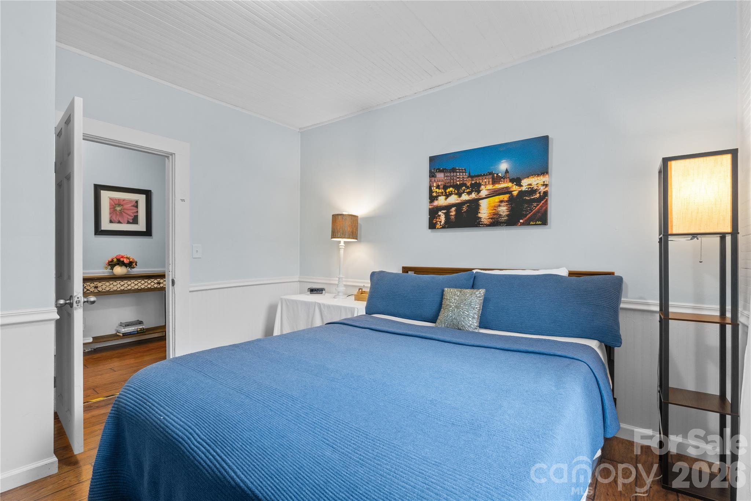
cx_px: 376
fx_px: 344
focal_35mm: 16
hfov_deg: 95.0
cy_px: 250
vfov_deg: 72.0
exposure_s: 1/2
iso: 200
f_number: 9
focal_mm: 11
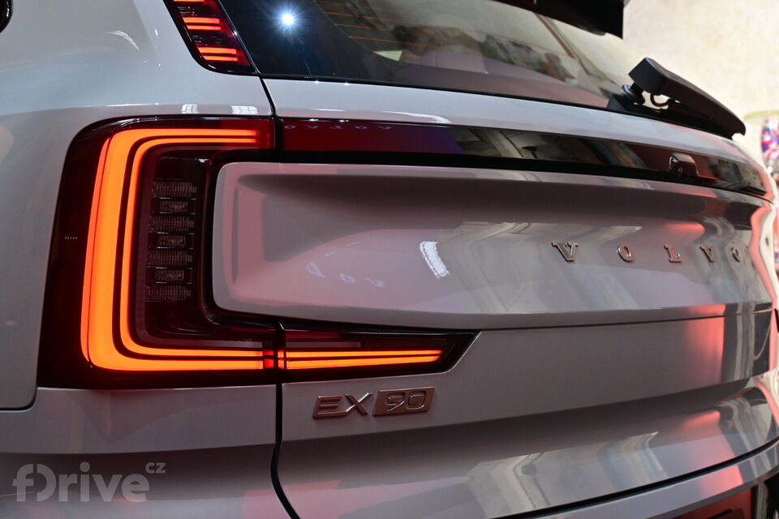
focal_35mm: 46
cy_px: 260
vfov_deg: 29.4
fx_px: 990
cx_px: 390
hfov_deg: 43.0
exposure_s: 1/200
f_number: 6.3
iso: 500
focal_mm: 30.5
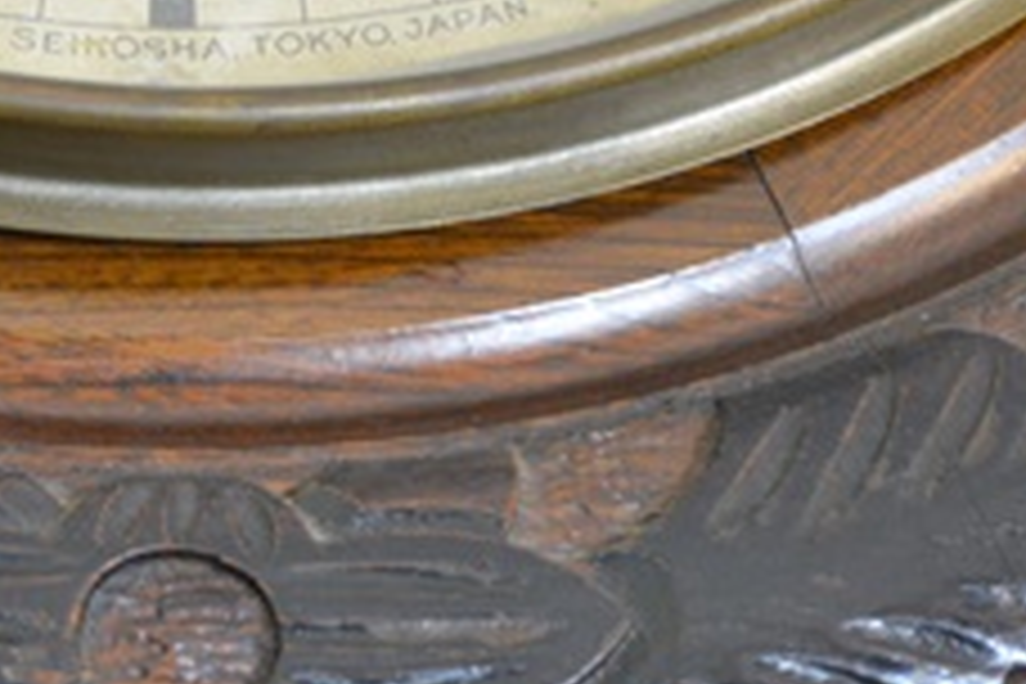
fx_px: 6193
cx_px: 148
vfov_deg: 6.3
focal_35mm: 217
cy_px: 320
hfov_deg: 9.4
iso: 1600
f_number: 5.6
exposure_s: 1/30
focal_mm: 55
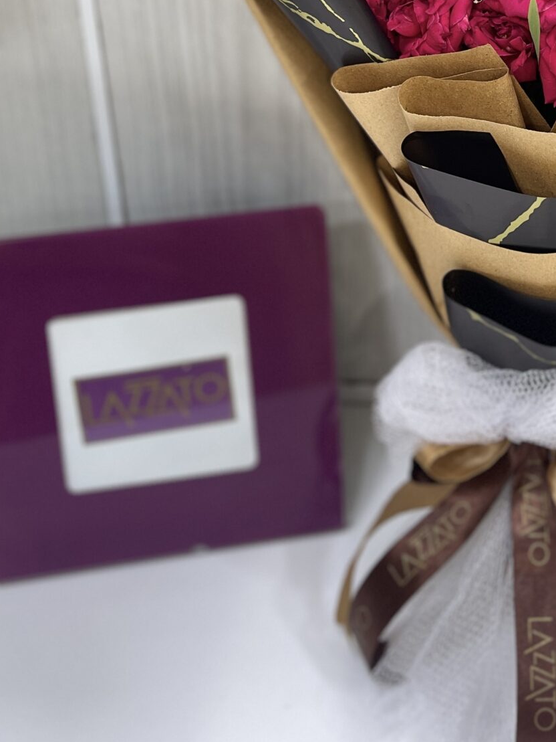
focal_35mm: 60
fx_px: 1285
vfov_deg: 30.6
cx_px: 466
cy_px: 58
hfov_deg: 23.9
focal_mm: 5.1
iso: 100
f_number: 1.6
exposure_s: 1/50
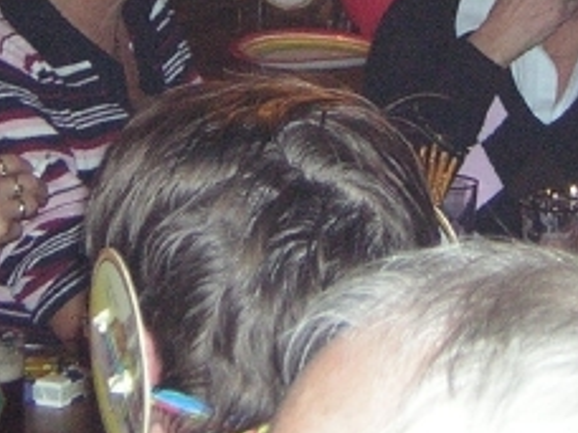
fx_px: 3072
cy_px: -71
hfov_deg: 10.7
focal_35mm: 184
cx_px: 388
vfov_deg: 8.0
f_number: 3.6
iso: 200
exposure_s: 1/60.1
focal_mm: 9.1
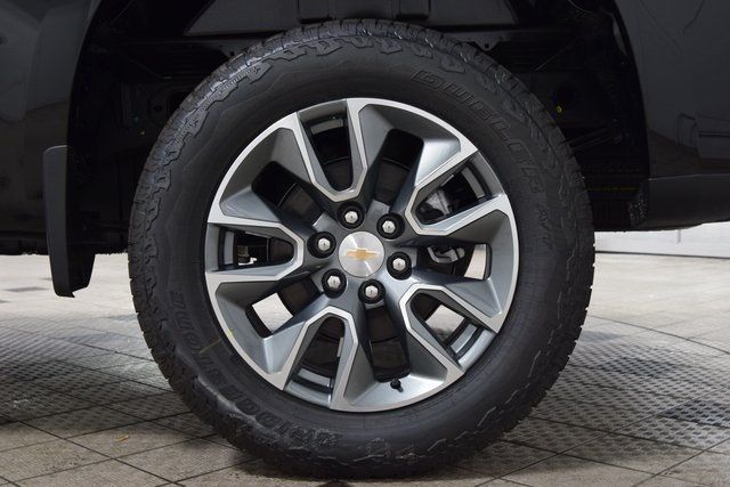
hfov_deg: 43.6
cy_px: 244
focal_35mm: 45
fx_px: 913
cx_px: 365
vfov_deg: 29.9
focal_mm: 30
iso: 800
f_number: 6.3
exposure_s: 1/15
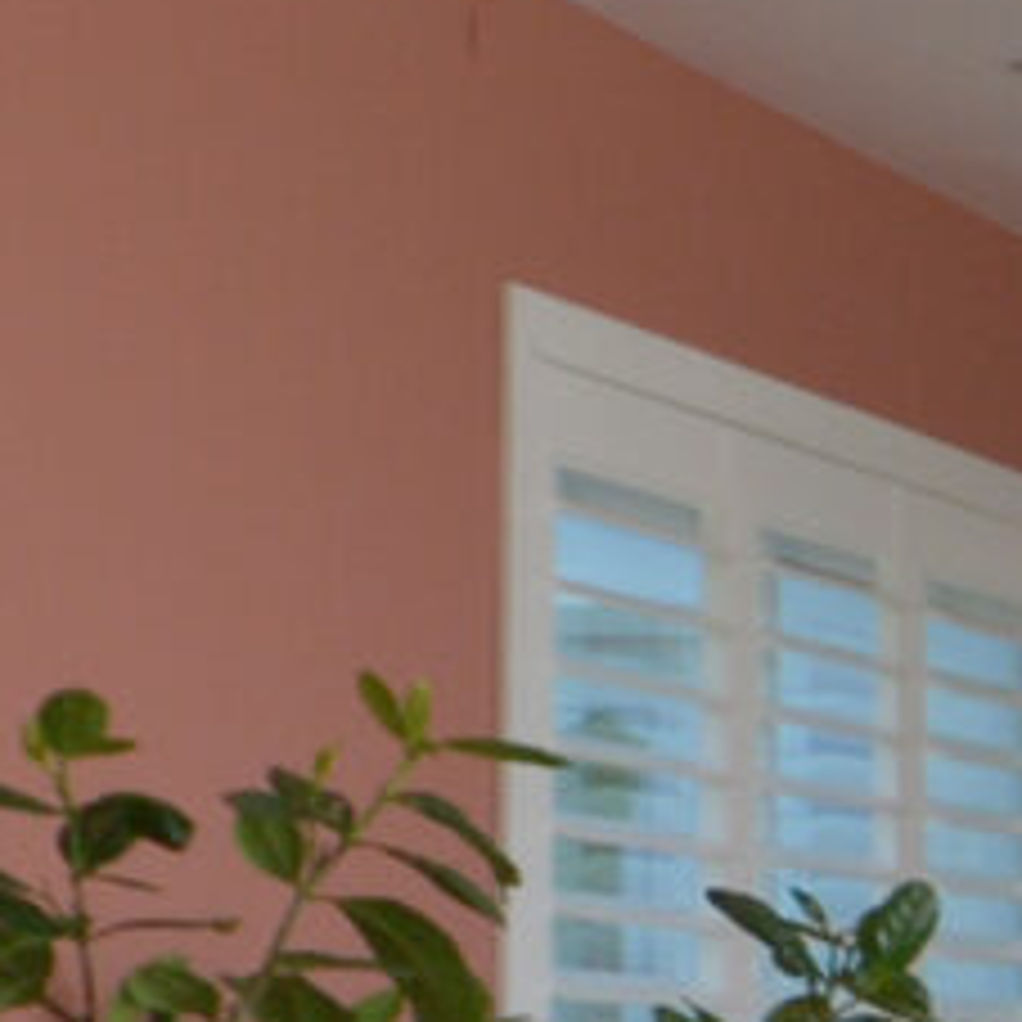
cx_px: 3377
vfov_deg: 8.9
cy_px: 1571
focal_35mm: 192
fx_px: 6413
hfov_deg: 7.6
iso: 160
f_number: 8
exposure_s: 1/125
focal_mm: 20
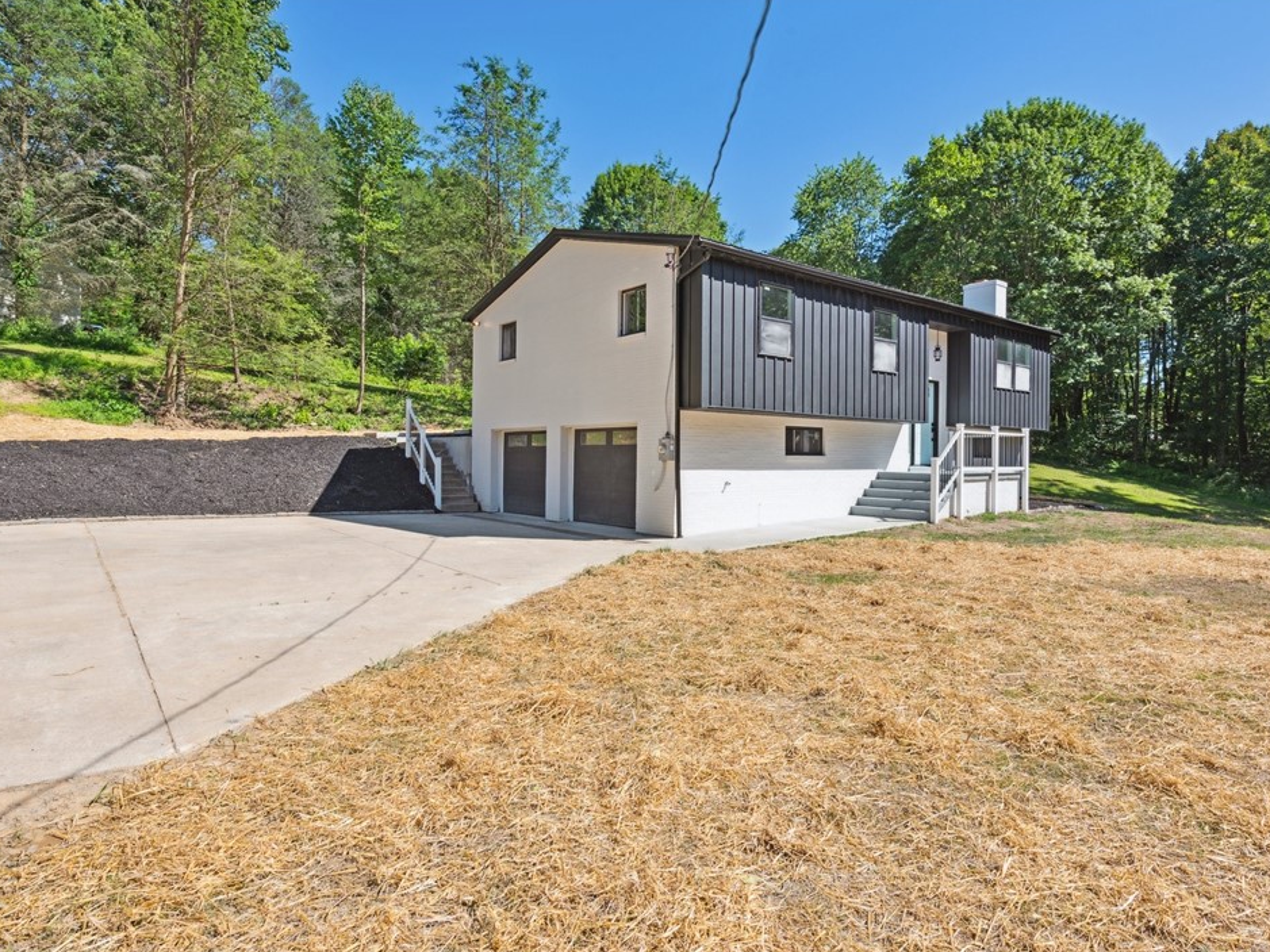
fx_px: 734
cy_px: 476
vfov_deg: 66.0
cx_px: 699
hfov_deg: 81.5
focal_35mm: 20
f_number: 10
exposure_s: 1/125
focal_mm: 18
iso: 80
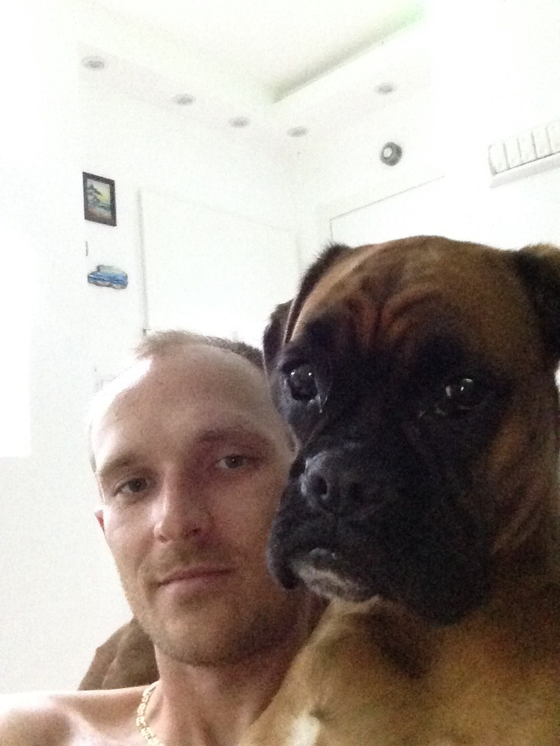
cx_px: 280
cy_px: 373
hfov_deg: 40.7
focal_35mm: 35
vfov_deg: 52.6
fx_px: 755
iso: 800
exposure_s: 1/15
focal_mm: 2.18
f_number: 2.4
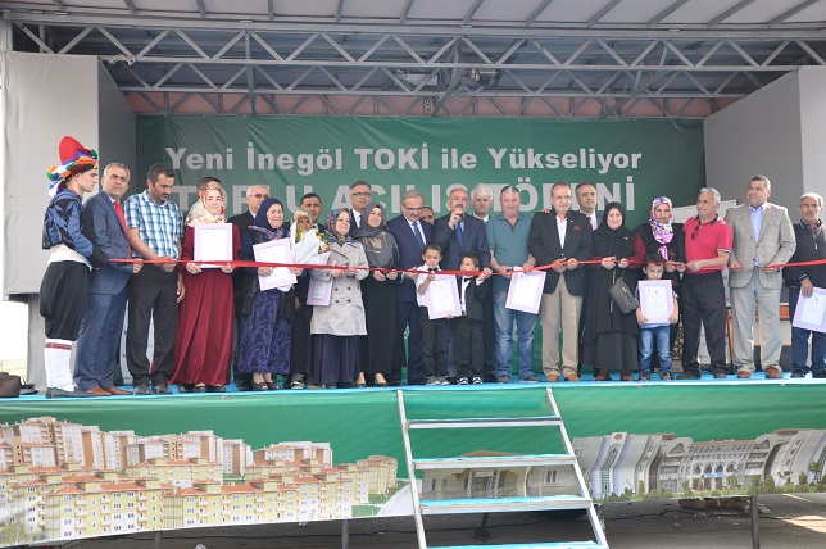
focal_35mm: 39
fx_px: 894
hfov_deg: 49.6
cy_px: 274
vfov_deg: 34.1
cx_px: 413
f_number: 6.3
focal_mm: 26
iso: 200
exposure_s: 1/160
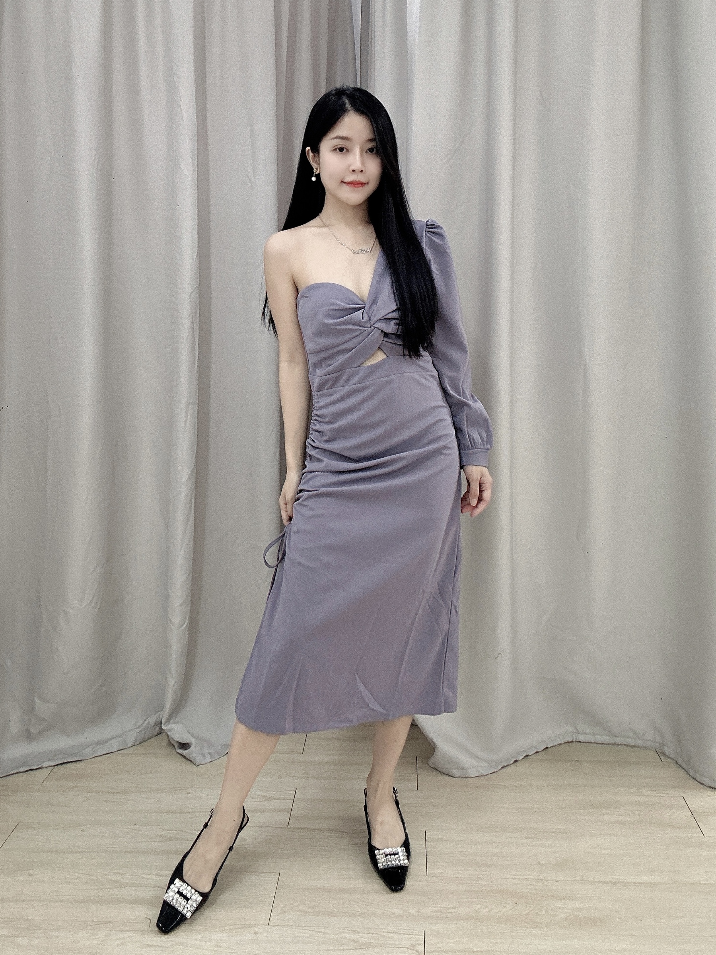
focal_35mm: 23
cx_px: 358
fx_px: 634
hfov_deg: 58.9
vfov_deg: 73.9
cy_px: 478
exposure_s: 1/50
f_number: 1.9
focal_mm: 2.69
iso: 100
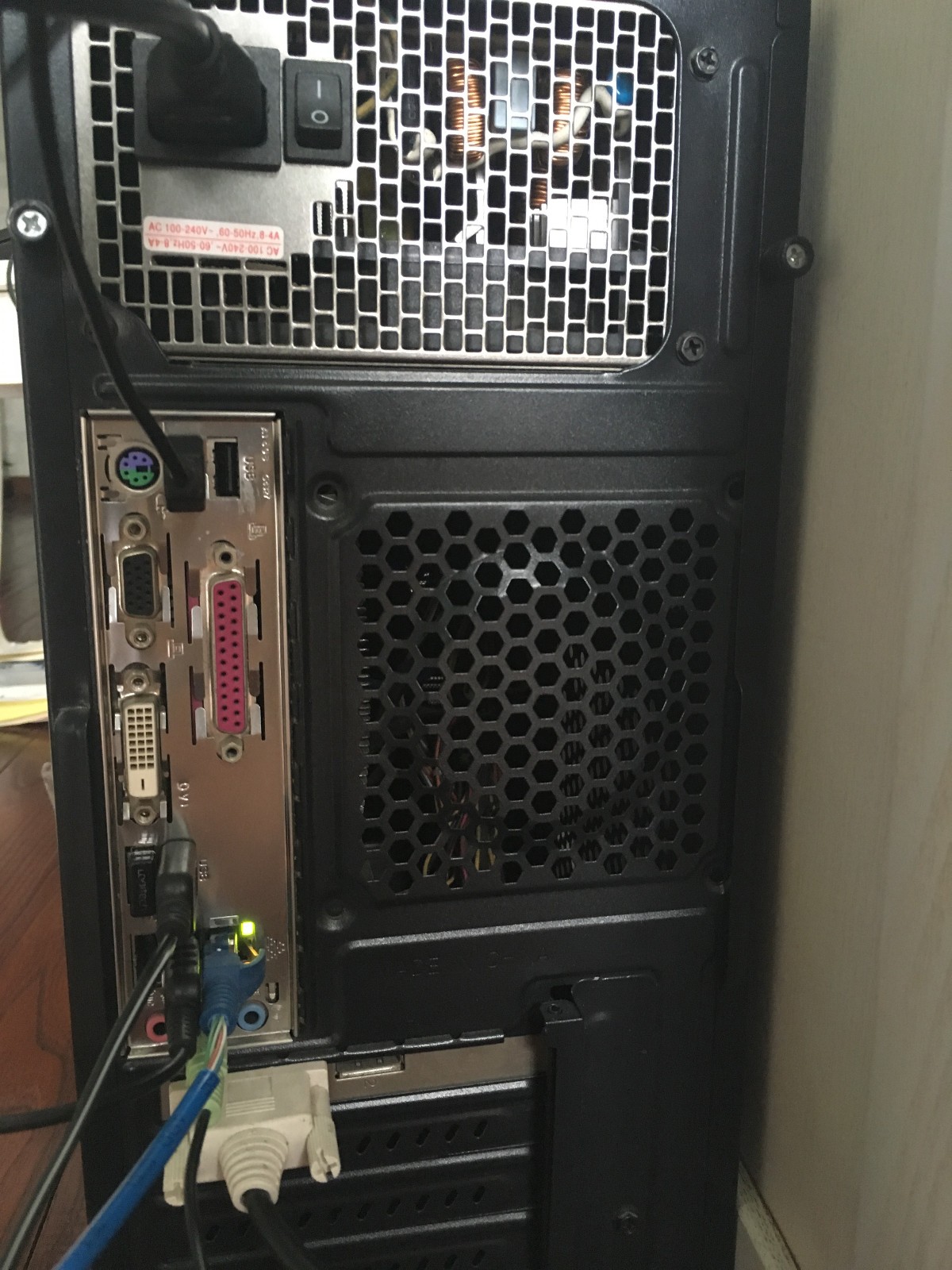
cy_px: 635
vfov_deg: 61.7
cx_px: 476
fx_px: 1063
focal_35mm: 29
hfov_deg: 48.2
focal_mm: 4.15
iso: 400
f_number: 2.2
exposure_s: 1/17
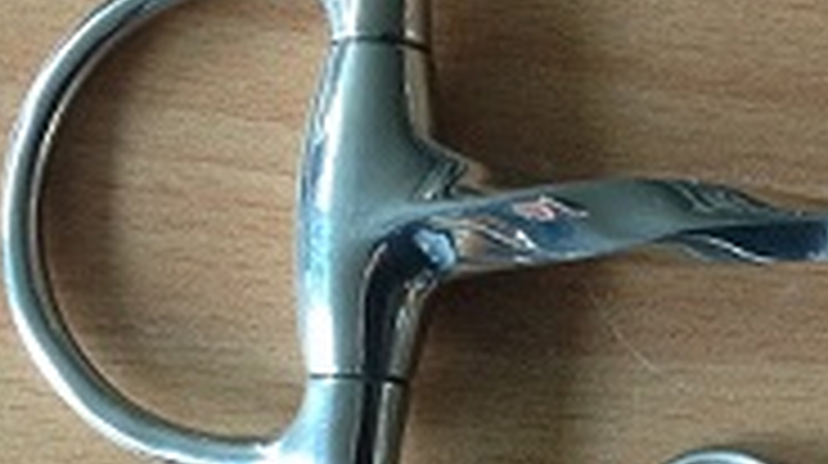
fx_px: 2061
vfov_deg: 12.8
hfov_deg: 21.8
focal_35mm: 94
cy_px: 349
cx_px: 860
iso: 80
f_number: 2.4
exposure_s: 1/15
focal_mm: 4.28
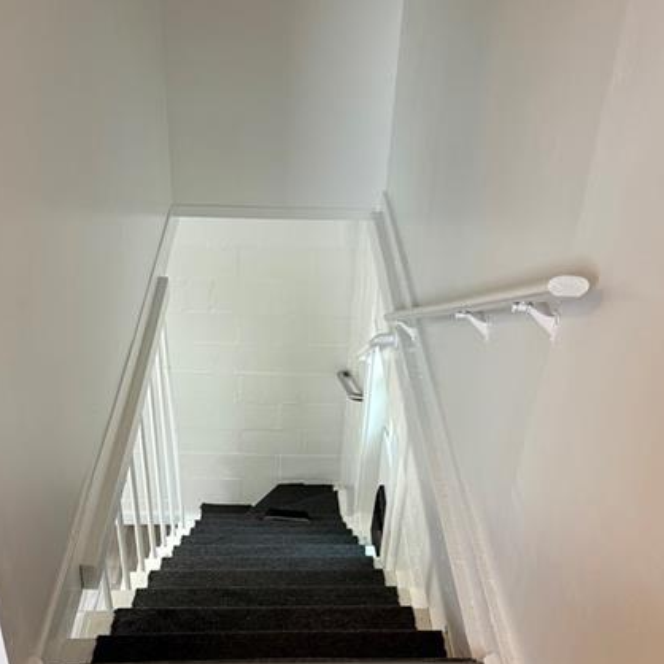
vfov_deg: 42.1
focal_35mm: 39
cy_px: 454
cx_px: 321
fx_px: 846
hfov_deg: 42.8
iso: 200
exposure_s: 1/60
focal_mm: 6.76
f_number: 1.78
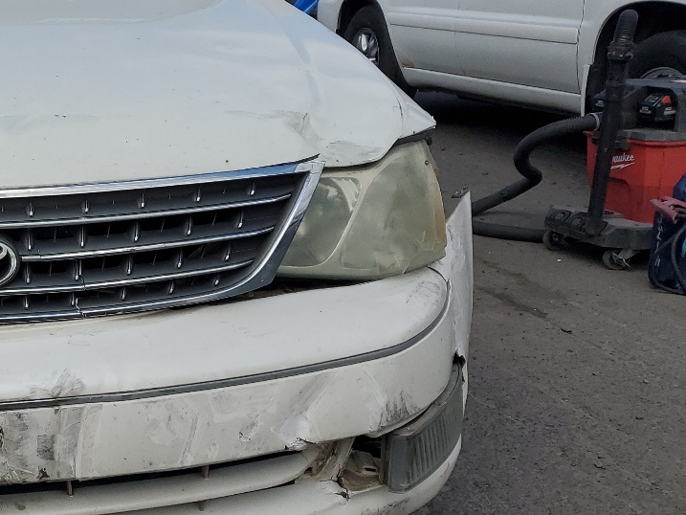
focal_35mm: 58
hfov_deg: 29.8
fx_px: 1150
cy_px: 195
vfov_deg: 25.2
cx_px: -74
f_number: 1.5
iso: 50
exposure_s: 1/5000
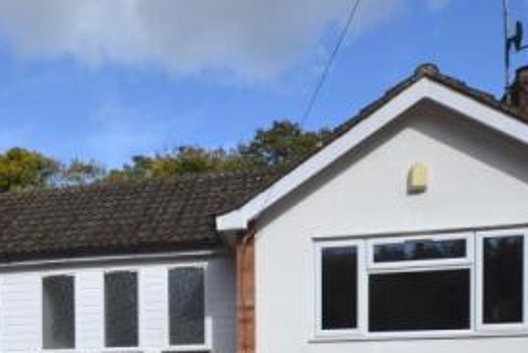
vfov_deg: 28.1
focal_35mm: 43
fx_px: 631
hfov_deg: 43.5
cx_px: 115
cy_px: 398
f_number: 9
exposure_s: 1/320
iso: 100
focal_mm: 12
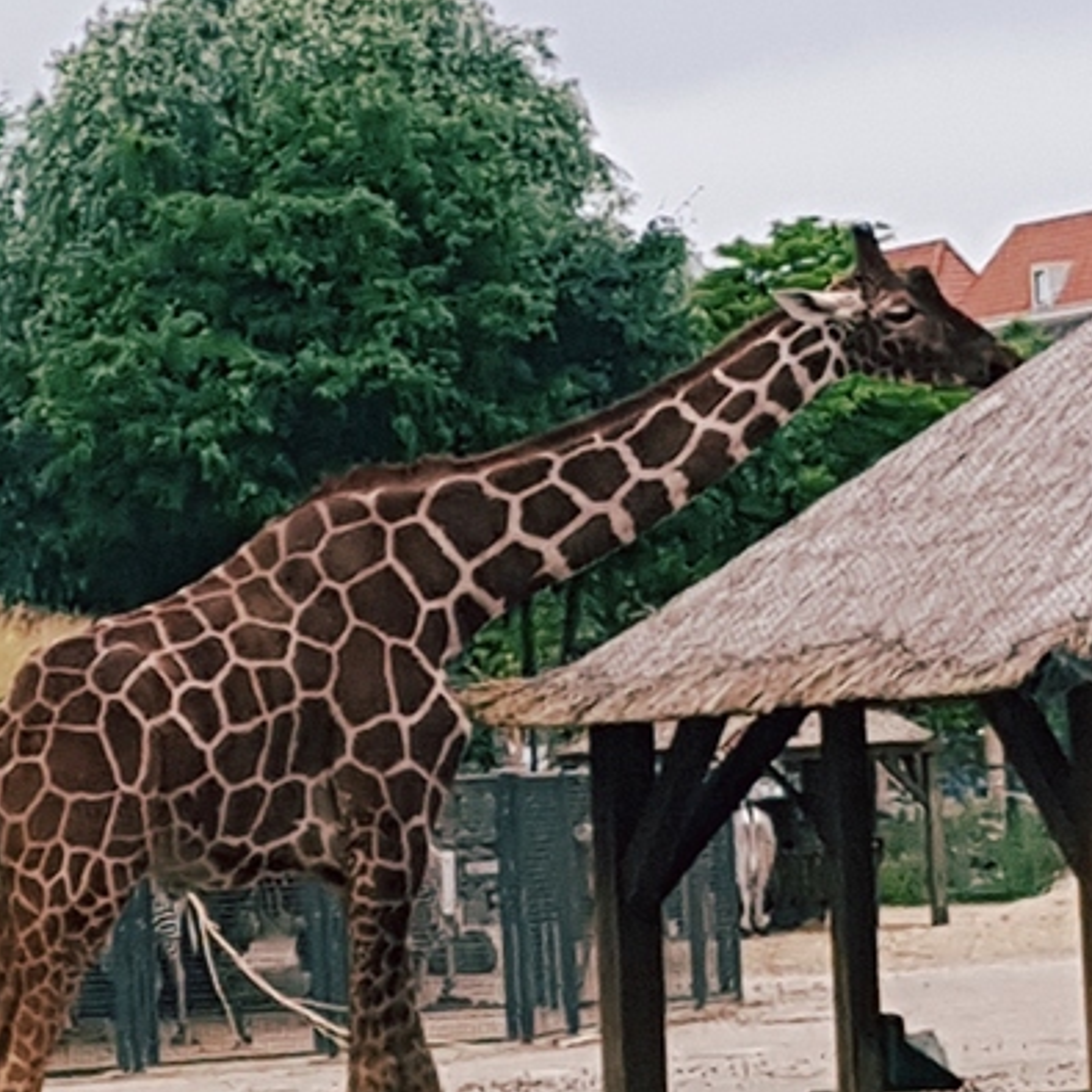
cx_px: 557
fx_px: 1142
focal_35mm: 32
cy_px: 506
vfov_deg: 51.1
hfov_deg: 51.1
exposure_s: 1/1144
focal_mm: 4.2
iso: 50
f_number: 1.7
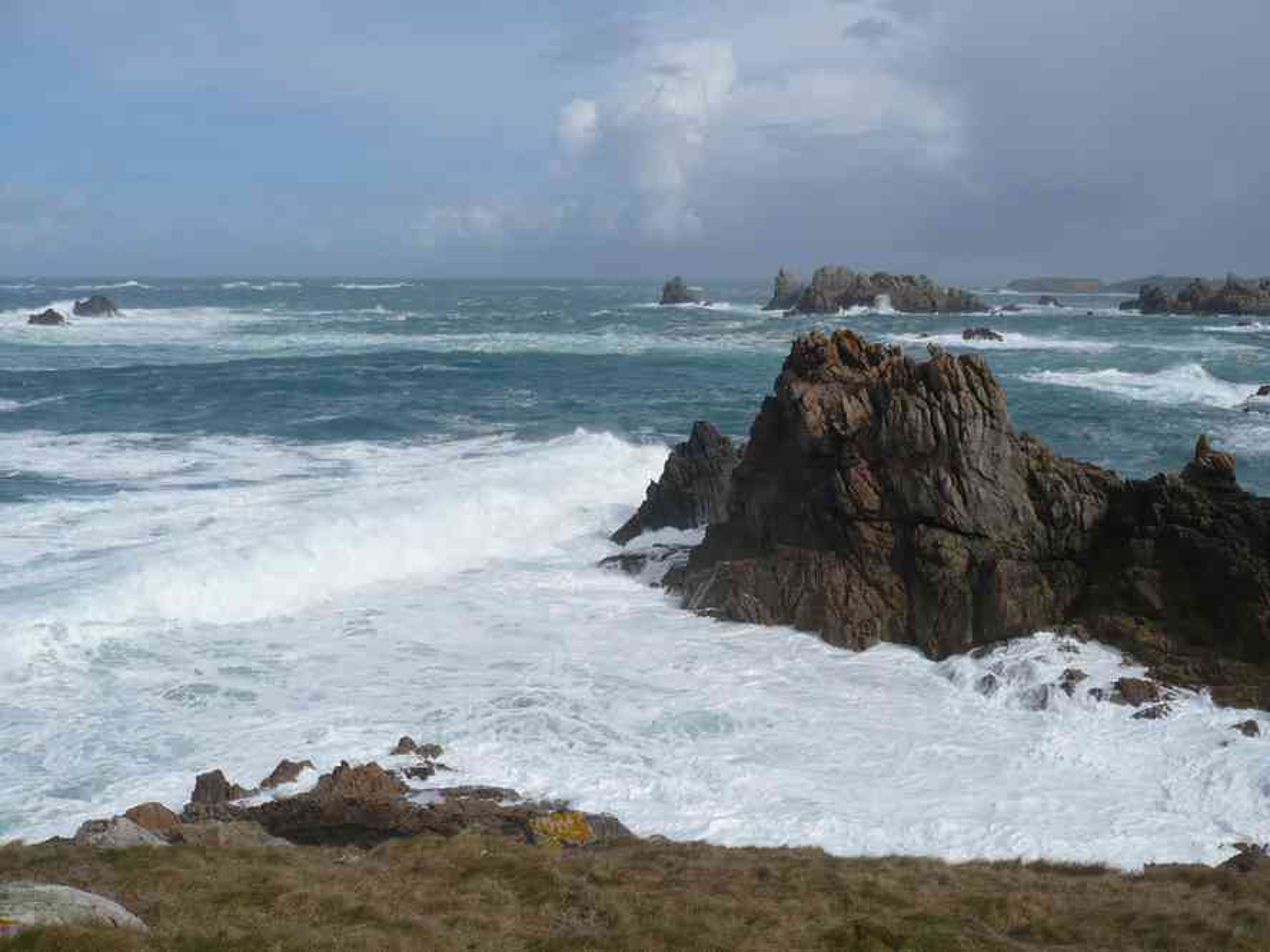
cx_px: 635
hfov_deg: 52.6
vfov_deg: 40.7
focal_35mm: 35
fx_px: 1284
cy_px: 476
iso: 100
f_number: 8
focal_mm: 5.8
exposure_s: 1/500
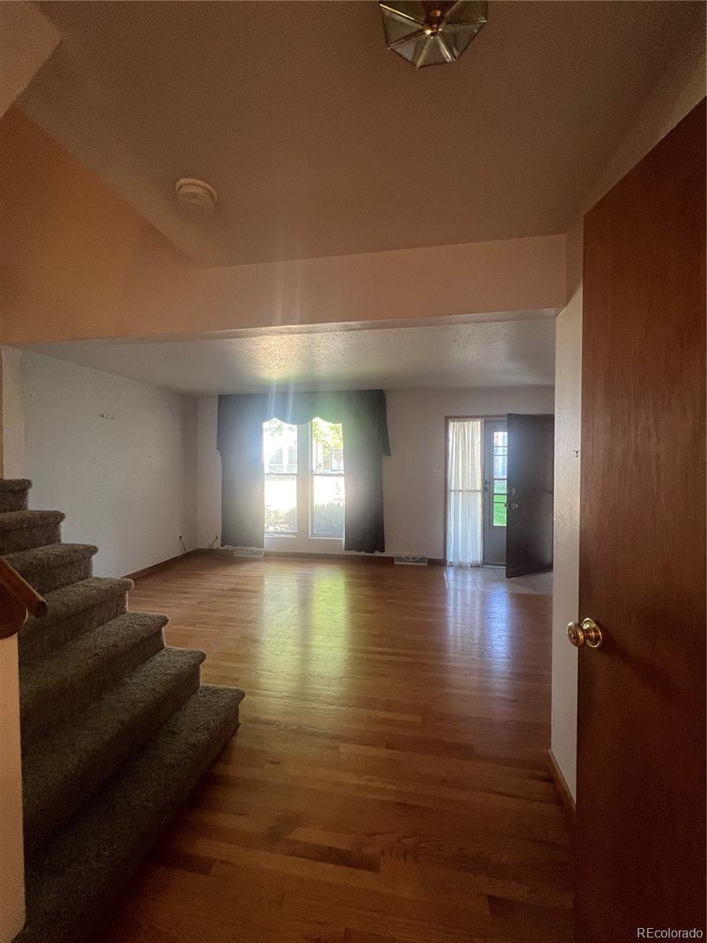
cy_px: 472
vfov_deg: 106.2
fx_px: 354
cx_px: 354
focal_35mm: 13
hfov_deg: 89.9
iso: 250
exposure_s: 1/60
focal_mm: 1.57
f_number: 1.8
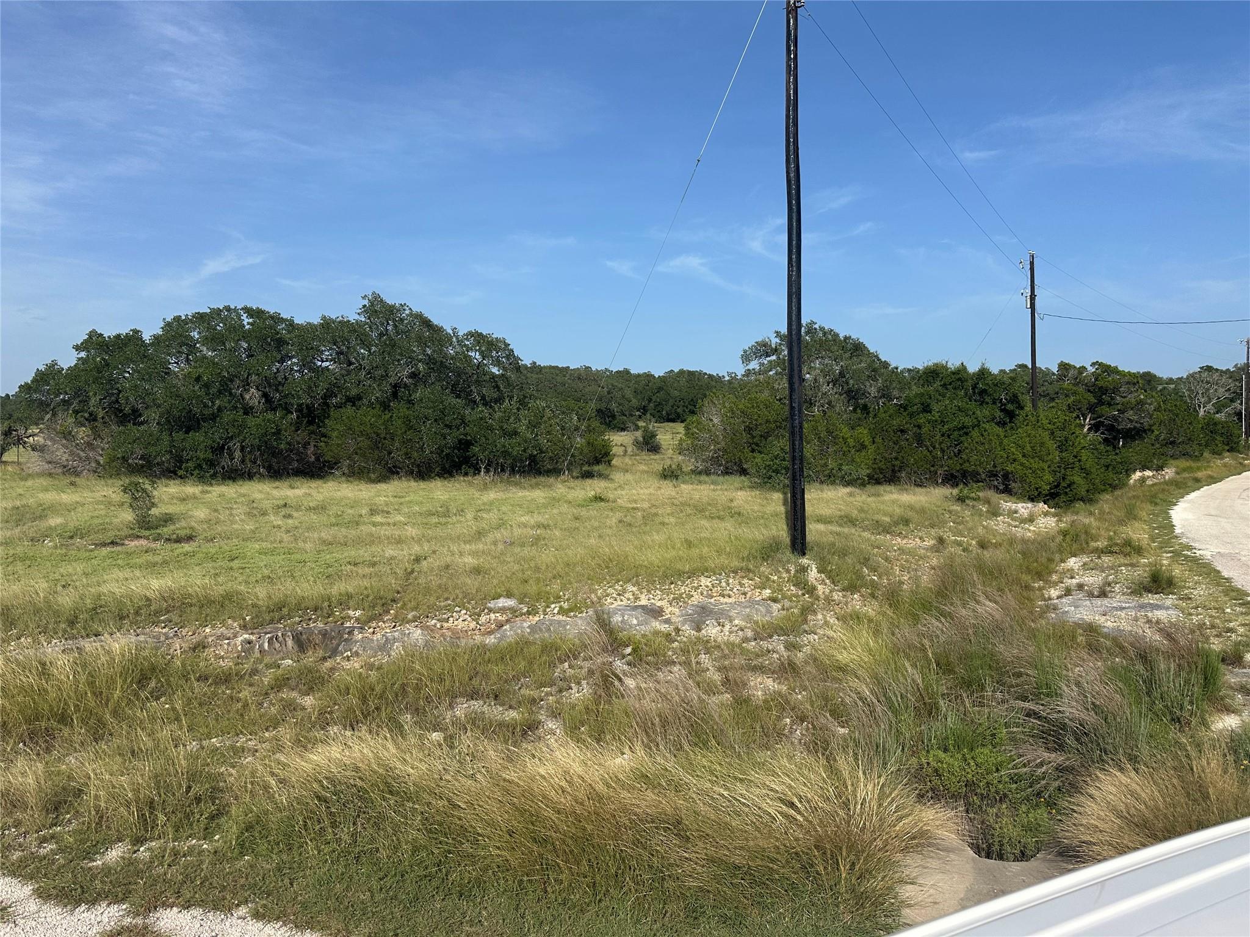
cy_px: 468
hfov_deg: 71.6
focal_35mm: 24
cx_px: 625
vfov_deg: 56.8
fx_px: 867
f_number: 1.78
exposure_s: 1/5848
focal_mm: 6.86
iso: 80
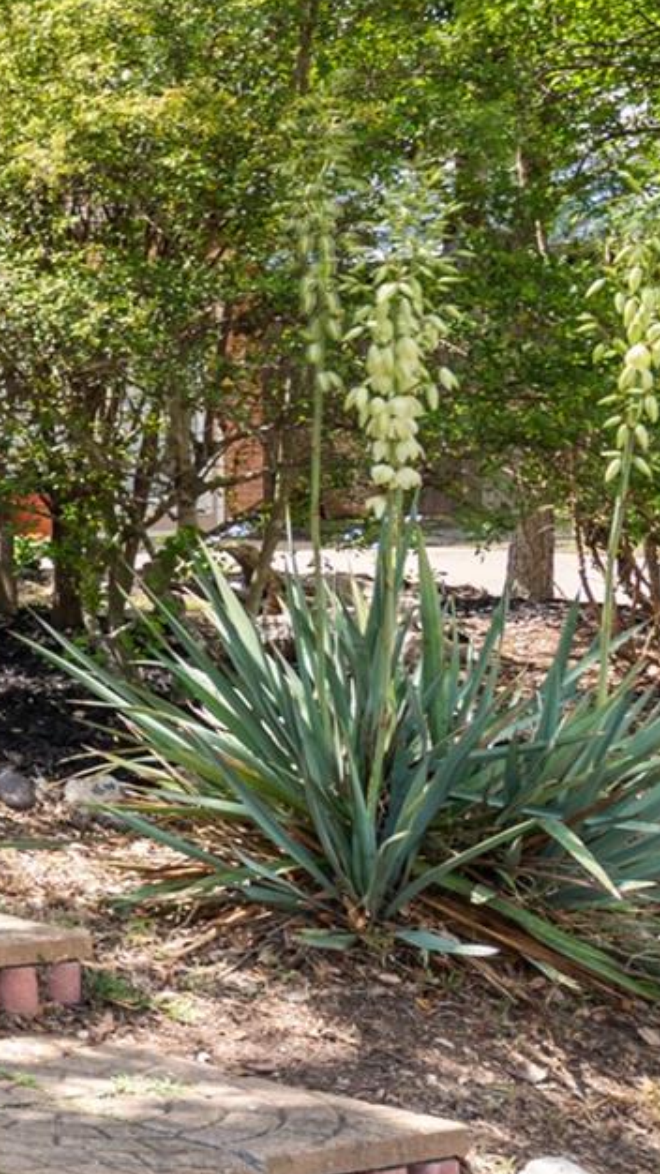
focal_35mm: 72
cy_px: 450
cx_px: -1164
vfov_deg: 29.3
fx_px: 2241
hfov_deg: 11.7
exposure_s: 1/125
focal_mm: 21
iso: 400
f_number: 8
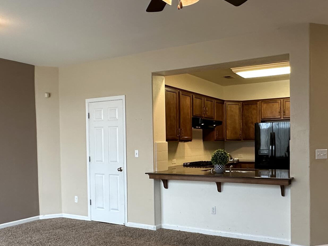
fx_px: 322
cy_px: 149
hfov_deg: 53.0
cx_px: 216
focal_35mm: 34
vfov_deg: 41.6
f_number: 2.2
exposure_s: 1/60
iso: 250
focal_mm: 2.22
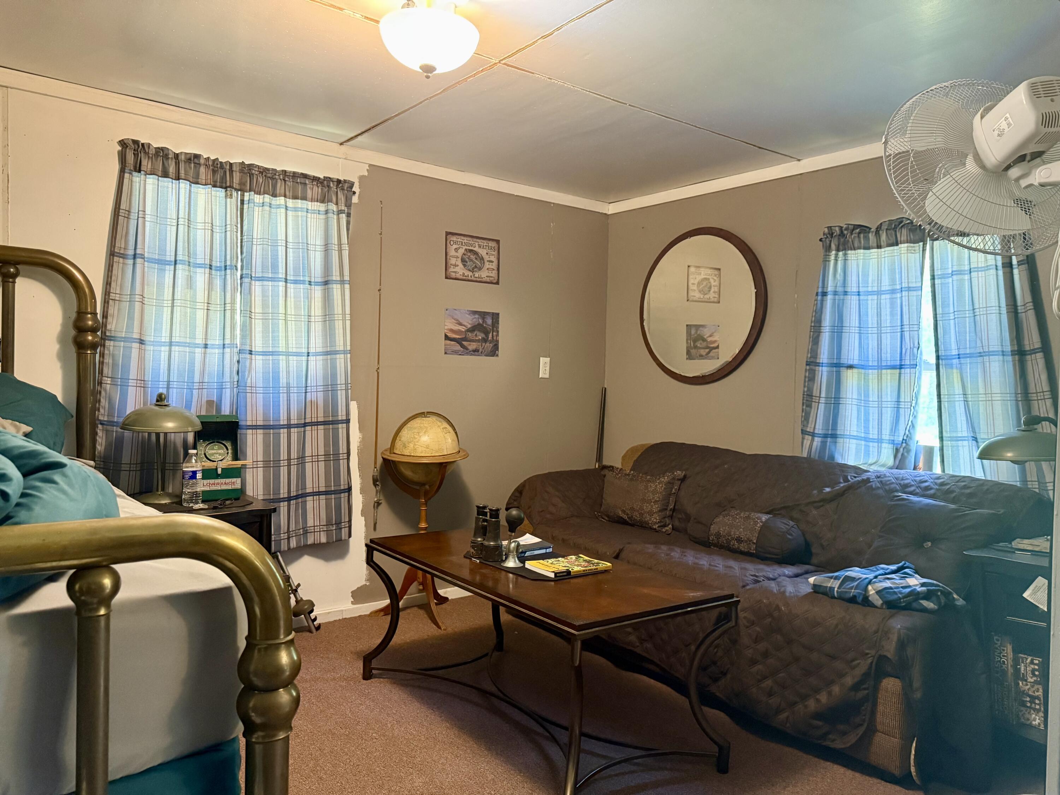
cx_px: 530
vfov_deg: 56.8
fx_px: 735
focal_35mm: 24
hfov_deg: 71.6
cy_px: 398
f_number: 1.78
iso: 640
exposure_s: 1/40
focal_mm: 6.76
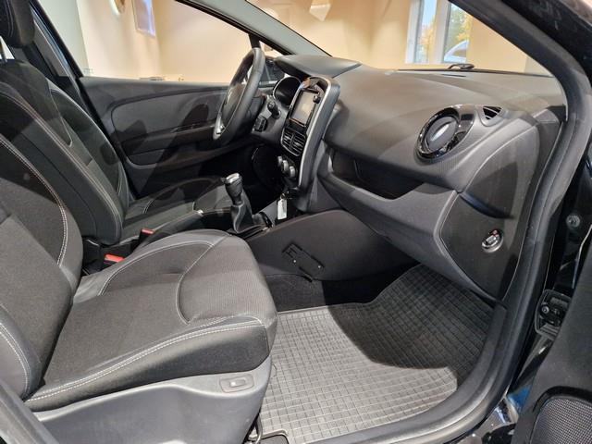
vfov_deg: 58.9
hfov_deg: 73.9
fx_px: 393
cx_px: 296
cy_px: 222
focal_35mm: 23
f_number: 1.8
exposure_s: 1/100
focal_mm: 5.4
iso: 640
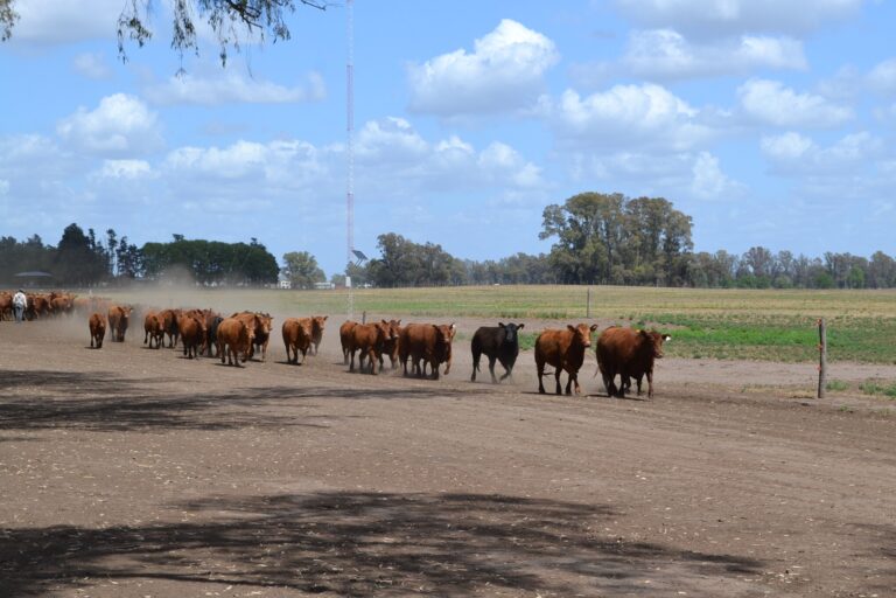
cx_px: 448
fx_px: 1717
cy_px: 299
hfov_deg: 29.2
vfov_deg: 19.7
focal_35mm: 69
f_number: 8
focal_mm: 46
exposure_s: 1/250
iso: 100
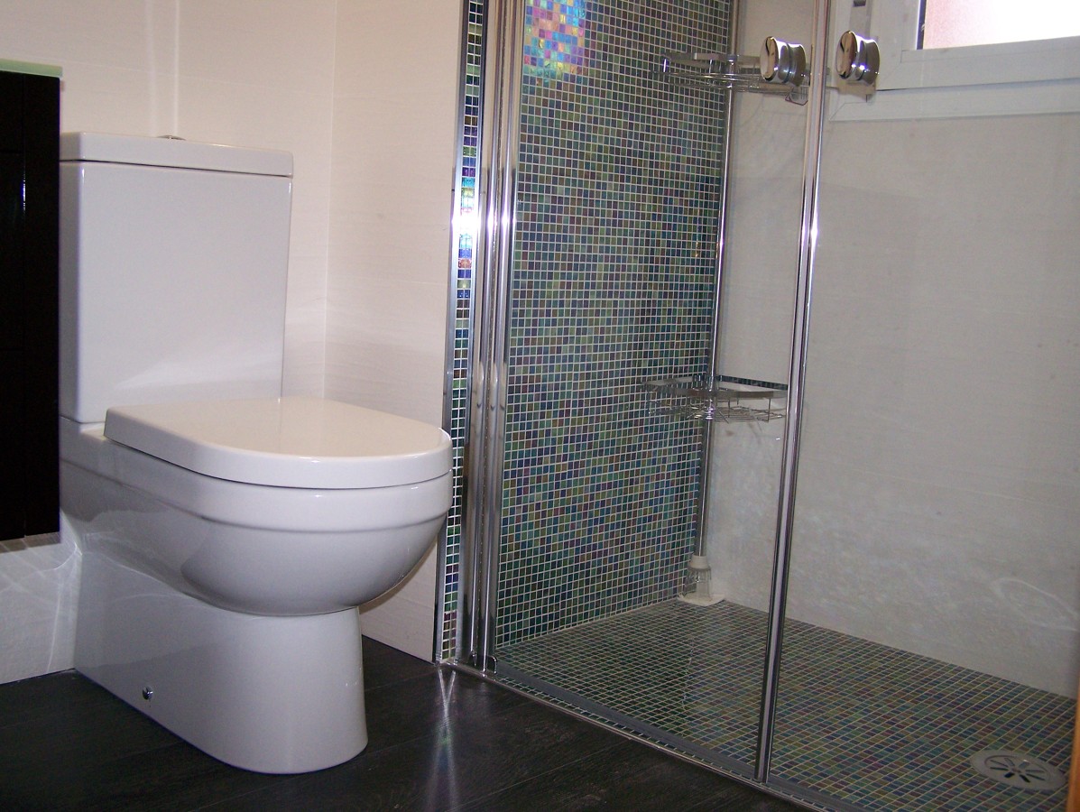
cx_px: 540
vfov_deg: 37.8
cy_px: 406
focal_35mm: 38
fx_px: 1187
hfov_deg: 48.9
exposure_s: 1/60
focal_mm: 6.3
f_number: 2.8
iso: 160
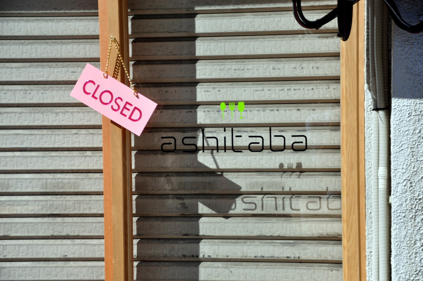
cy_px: 140
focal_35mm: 78
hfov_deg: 26.0
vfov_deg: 17.4
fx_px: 915
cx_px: 212
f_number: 4.8
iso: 400
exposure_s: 1/2500
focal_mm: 52
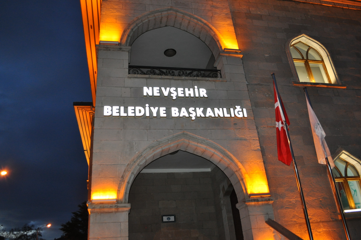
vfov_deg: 43.5
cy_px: 120
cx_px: 180
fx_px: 300
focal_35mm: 30
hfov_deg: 62.0
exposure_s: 1/80
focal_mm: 20
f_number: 3.8
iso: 800
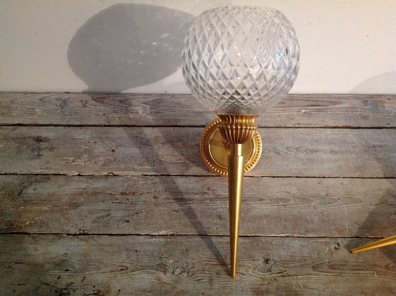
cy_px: 148
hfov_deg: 52.7
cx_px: 198
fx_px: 400
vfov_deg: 40.6
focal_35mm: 35
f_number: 2.4
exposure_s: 1/17
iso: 320
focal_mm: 4.28
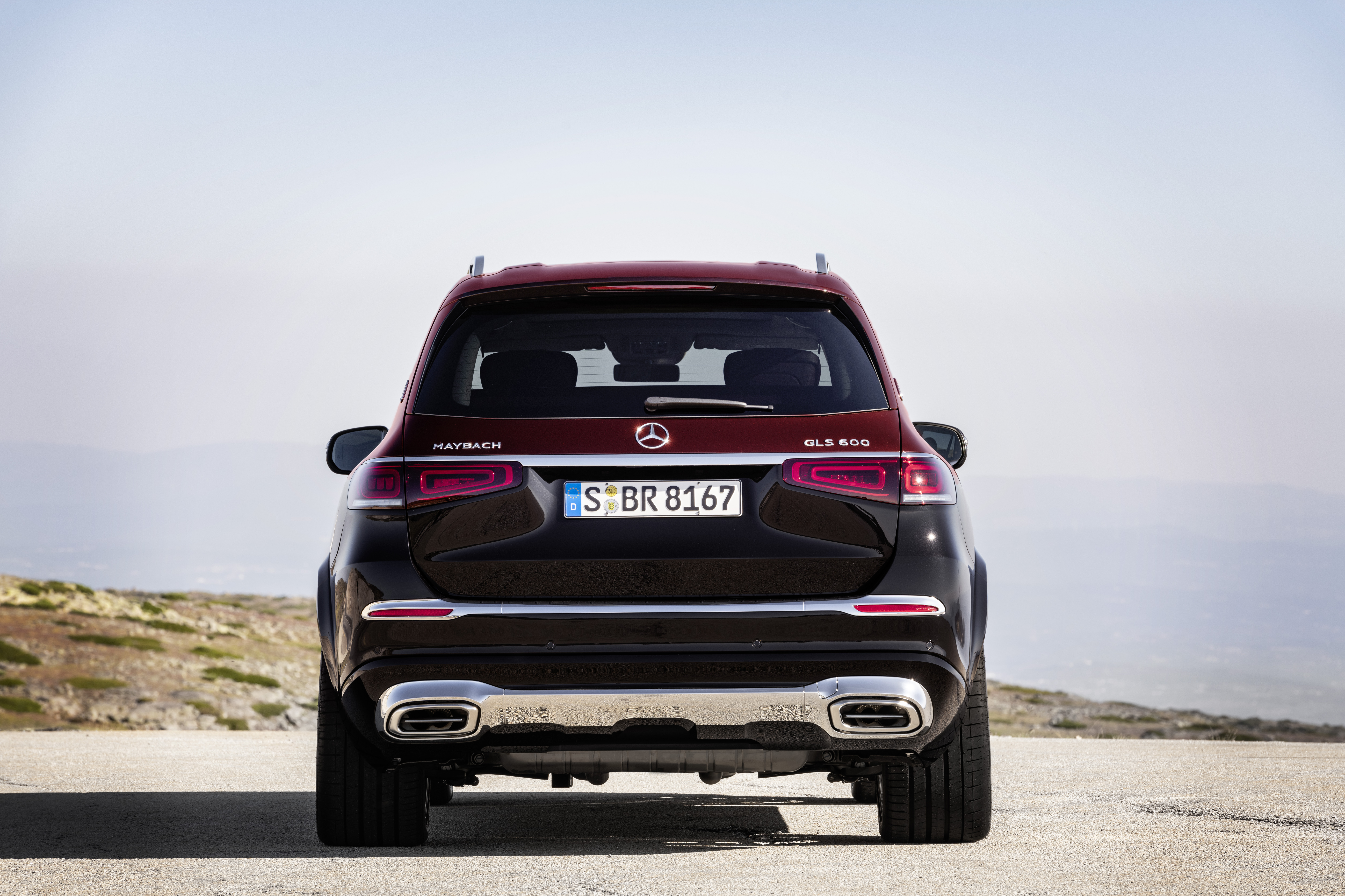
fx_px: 7098
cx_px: 672
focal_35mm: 190
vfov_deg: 7.2
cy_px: 448
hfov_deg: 10.8
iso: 100
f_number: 11
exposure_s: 1/80
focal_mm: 190
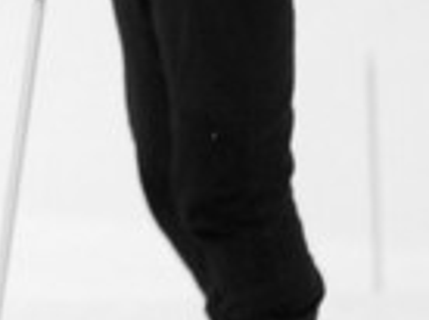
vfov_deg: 2.1
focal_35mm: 711
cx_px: -740
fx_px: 8794
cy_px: -134
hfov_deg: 2.8
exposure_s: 1/1000
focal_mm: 85
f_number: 4.5
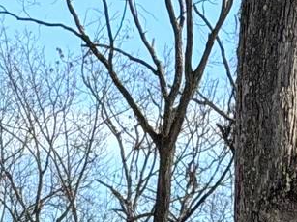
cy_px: 705
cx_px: 138
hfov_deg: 6.2
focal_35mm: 320
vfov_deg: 4.4
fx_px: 2744
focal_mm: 6.76
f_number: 1.78
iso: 64
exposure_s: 1/4329
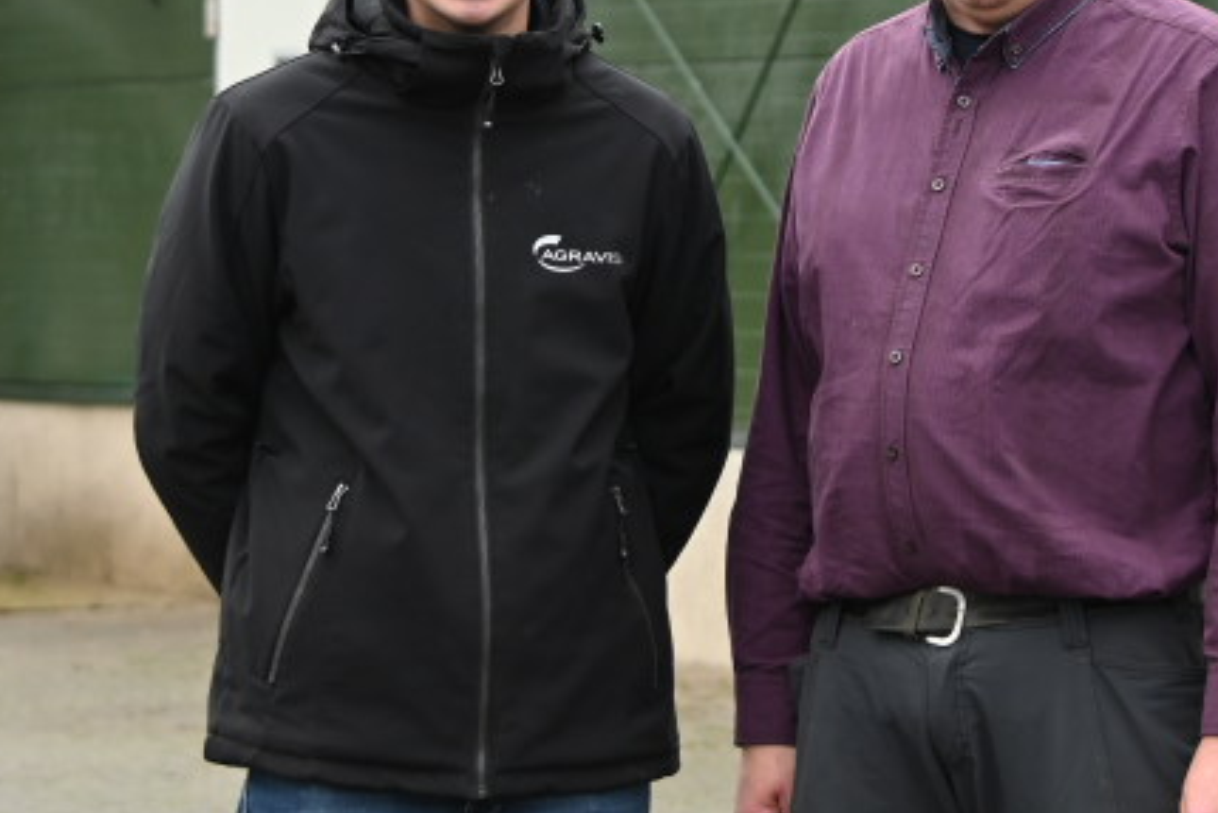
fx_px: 7682
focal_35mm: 227
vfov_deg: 6.0
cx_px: 799
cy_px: 93
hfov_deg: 9.1
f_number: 4.5
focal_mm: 70
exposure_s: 1/500
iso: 360
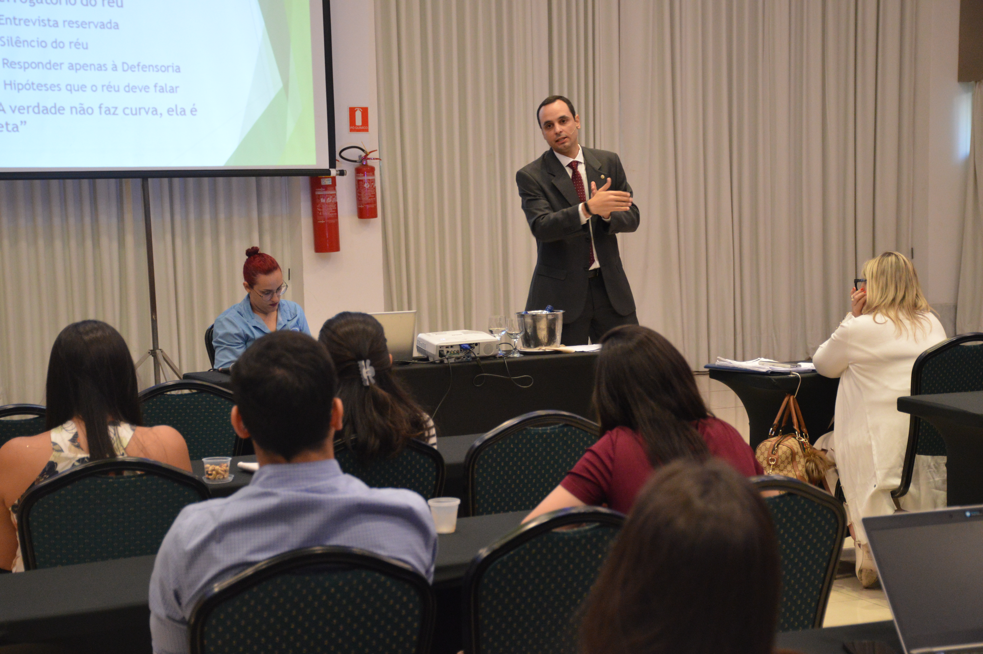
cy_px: 327
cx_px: 492
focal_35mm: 68
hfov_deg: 29.9
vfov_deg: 20.1
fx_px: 1841
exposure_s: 1/30
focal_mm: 45
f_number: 4.5
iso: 1600
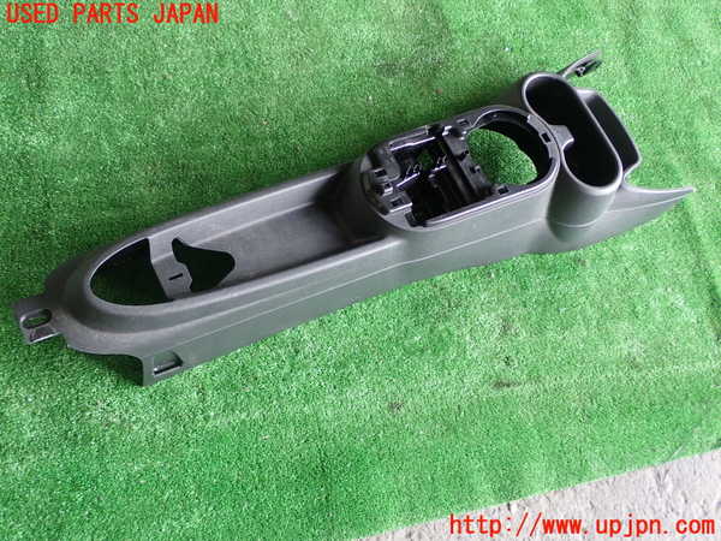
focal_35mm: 38
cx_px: 360
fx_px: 791
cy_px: 270
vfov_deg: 37.7
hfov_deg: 49.0
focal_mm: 6.83
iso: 200
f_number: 2.7
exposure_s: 1/40
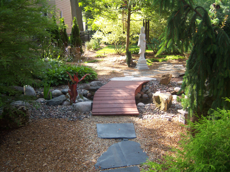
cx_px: 115
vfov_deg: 39.7
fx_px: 239
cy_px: 86
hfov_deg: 51.4
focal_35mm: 36
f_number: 2.8
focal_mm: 7.5
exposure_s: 1/160
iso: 80
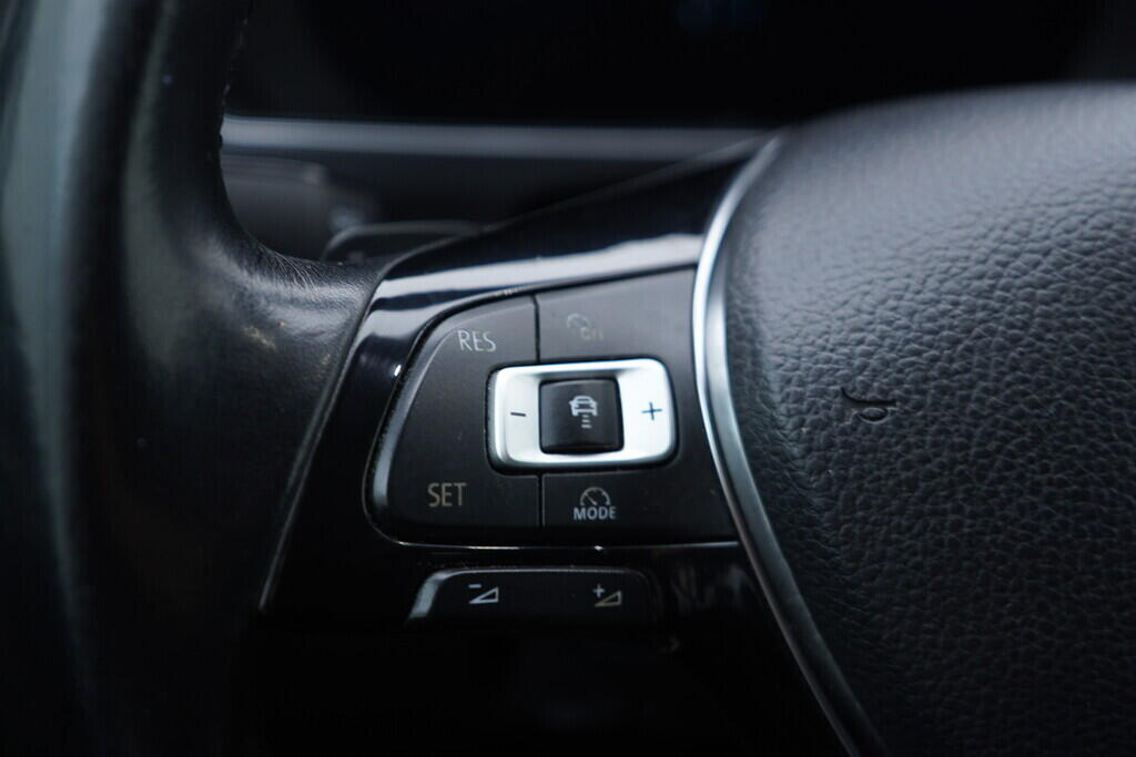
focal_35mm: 36
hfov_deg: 53.1
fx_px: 1136
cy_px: 378
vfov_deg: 36.9
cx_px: 568
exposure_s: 1/40
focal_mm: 24
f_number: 2.8
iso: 160
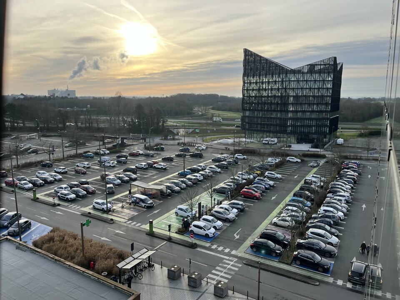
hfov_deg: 67.3
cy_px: 150
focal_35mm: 26
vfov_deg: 53.1
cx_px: 200
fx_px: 300
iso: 50
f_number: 1.6
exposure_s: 1/1355
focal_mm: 5.1
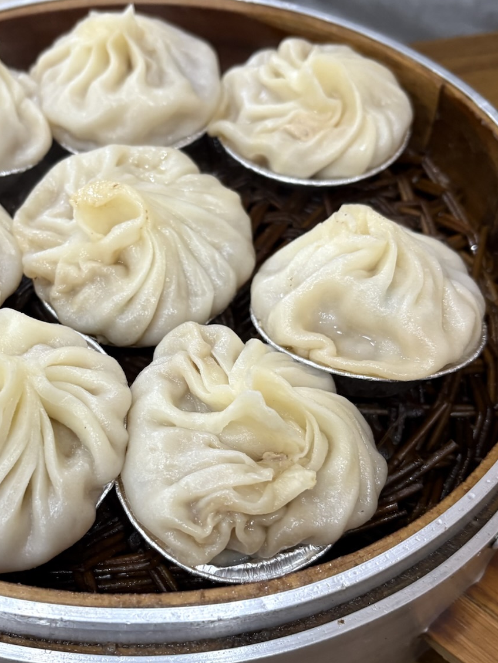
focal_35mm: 46
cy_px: 383
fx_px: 882
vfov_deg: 41.1
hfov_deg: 31.1
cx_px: 143
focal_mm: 5.96
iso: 200
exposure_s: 1/50
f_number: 1.6
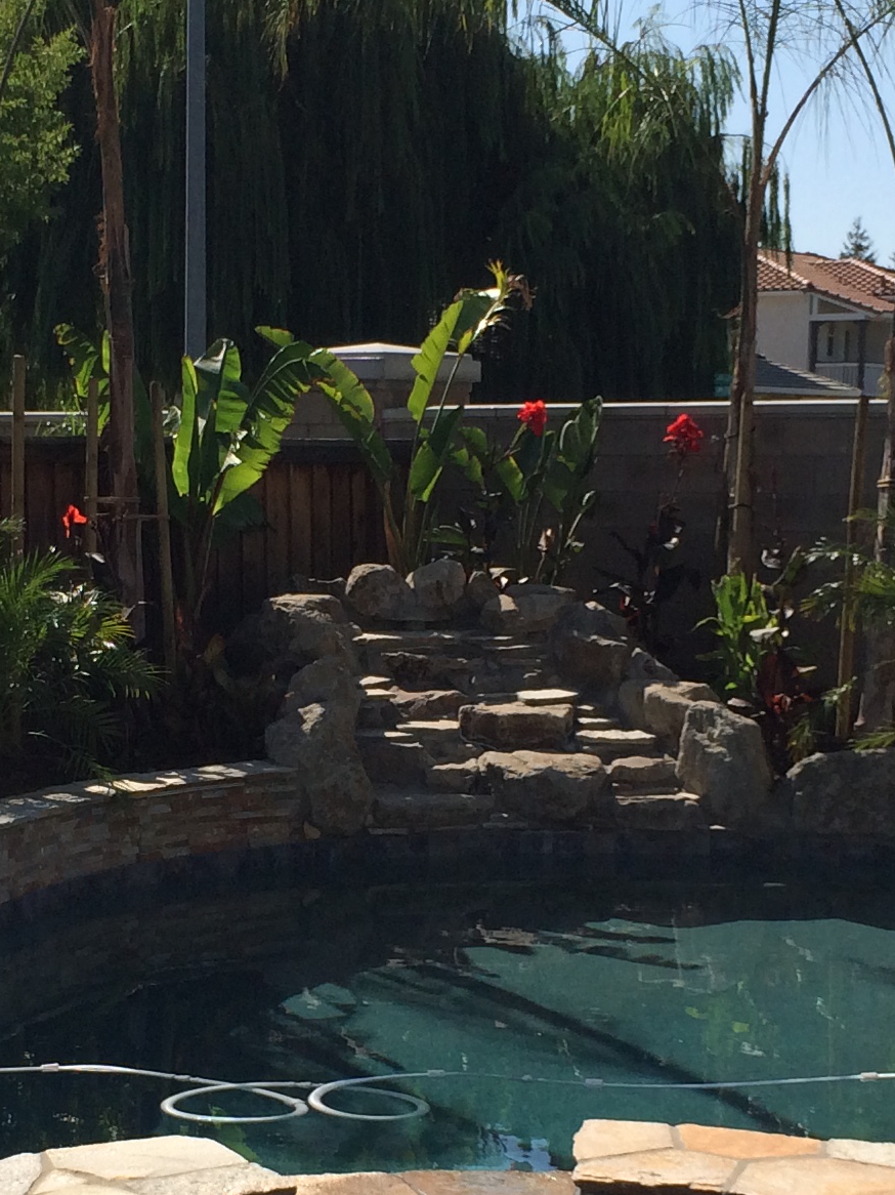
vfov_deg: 23.2
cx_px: 309
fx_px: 2897
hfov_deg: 17.5
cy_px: 794
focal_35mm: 84
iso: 40
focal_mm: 4.12
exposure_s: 1/2933
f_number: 2.2
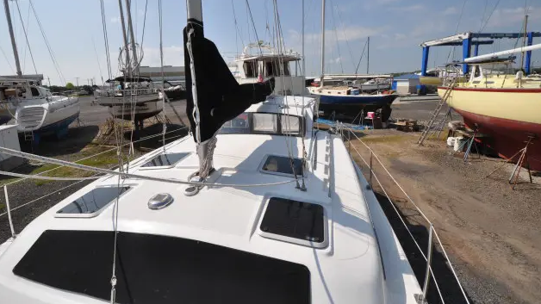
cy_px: 124
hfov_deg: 99.4
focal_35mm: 16
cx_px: 270
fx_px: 229
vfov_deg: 66.5
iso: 200
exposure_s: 1/500
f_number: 11
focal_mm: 10
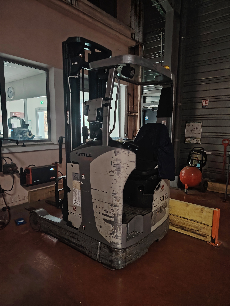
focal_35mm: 24
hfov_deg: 56.8
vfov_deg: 71.6
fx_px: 213
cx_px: 115
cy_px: 153
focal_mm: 5.25
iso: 3091
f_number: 1.75
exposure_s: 1/16.7
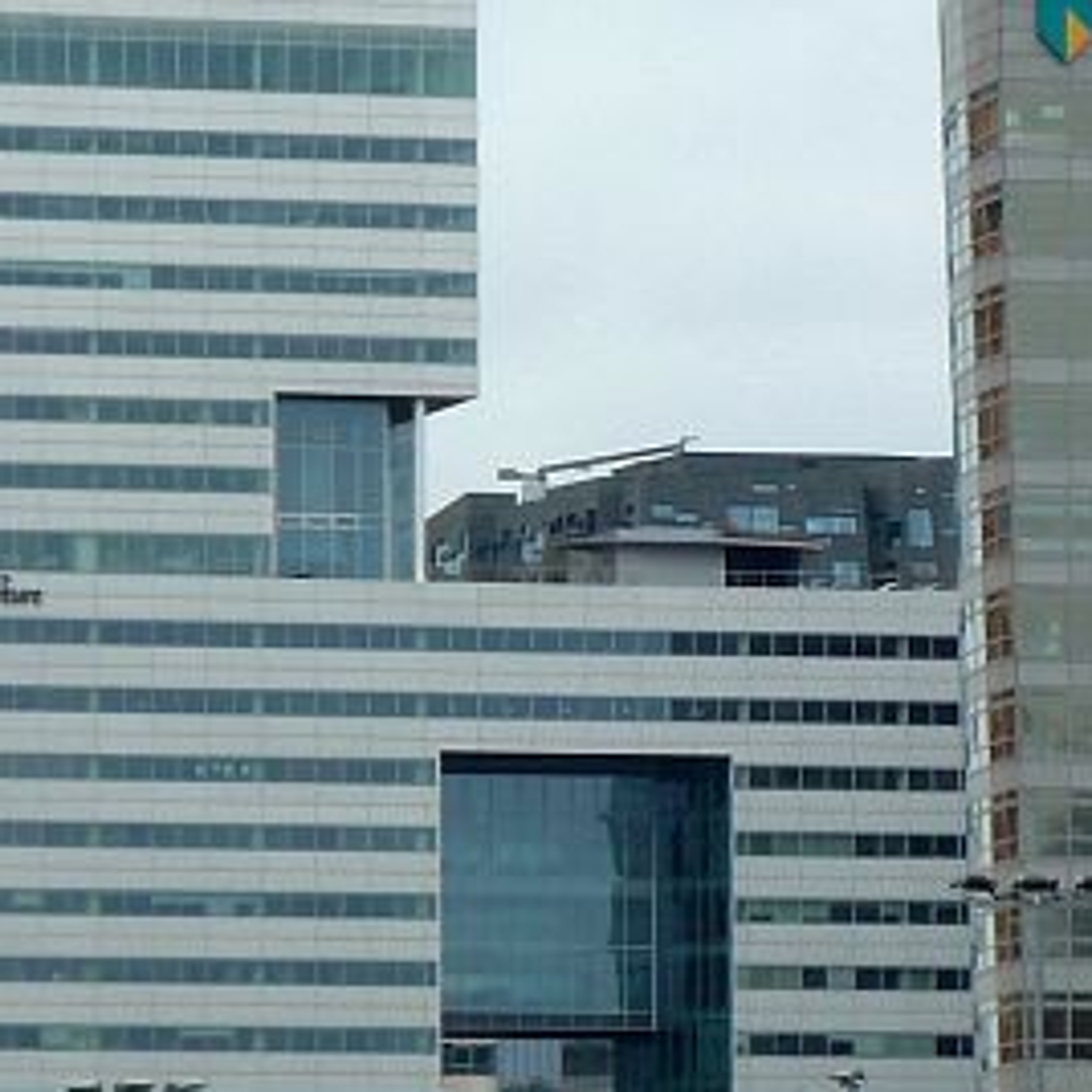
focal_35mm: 402
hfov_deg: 4.4
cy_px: 711
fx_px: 14348
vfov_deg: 4.4
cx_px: 868
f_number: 4.4
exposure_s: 1/320
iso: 80
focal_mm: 19.5
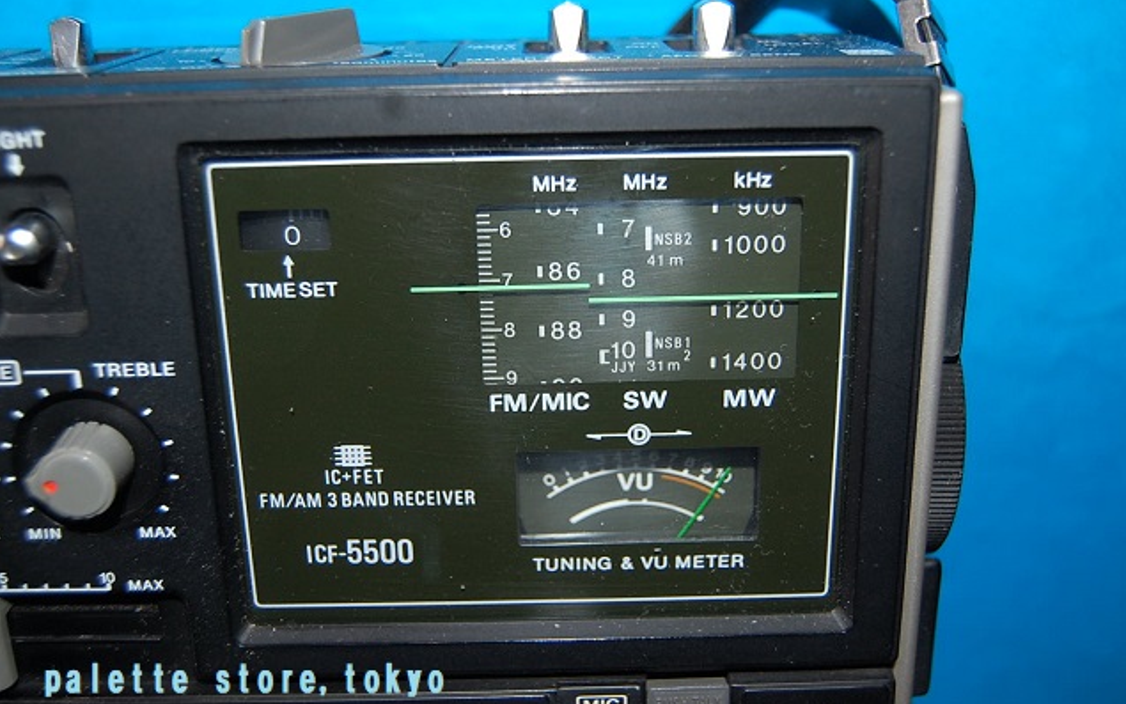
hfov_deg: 49.3
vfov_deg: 32.0
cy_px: 336
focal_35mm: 40
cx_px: 566
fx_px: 1228
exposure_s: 1/60
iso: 400
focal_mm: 26
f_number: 4.2
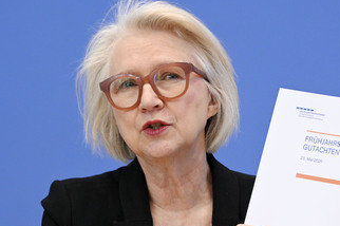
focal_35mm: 182
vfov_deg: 7.5
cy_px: 155
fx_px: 1717
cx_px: 221
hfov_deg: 11.3
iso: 4000
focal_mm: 130
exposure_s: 1/640
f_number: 6.3
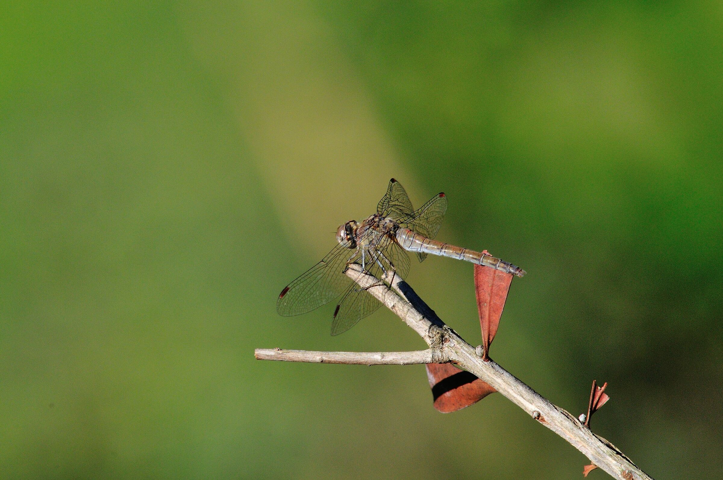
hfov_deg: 2.3
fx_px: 18053
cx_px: 362
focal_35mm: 900
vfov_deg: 1.5
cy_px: 240
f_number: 11
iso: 900
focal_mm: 600
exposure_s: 1/500
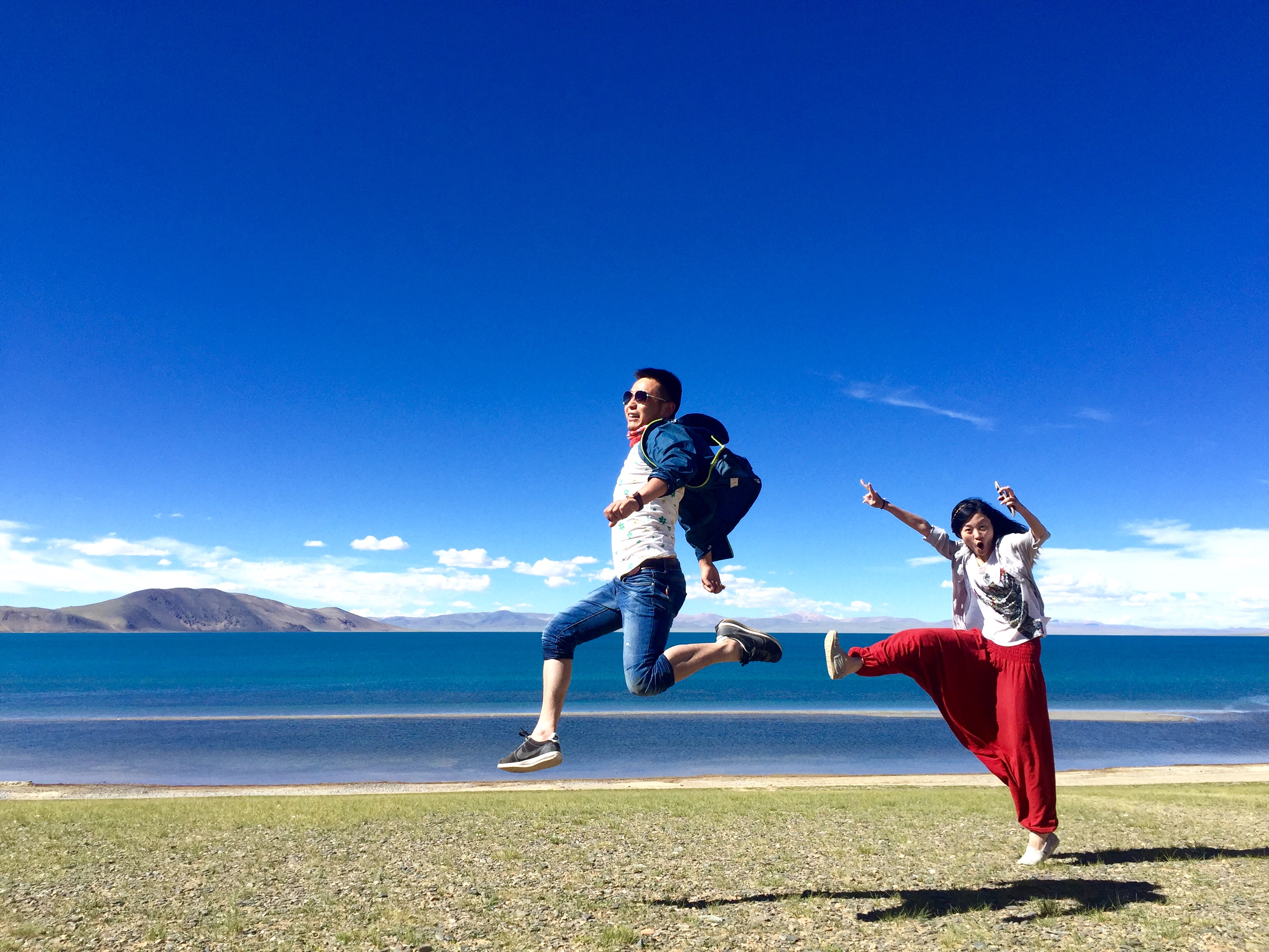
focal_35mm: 29
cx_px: 634
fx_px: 1063
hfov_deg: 61.7
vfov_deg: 48.2
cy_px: 476
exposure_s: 1/2639
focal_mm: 4.15
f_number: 2.2
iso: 32
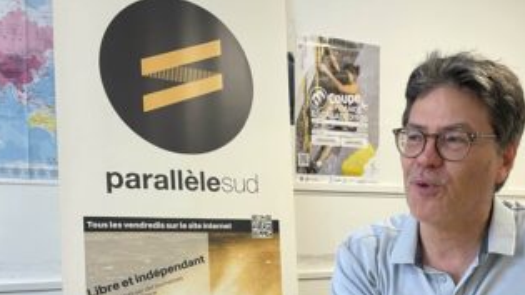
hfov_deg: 54.7
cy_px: 248
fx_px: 501
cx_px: 328
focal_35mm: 36
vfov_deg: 31.7
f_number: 1.6
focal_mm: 4.2
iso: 80
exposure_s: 1/50
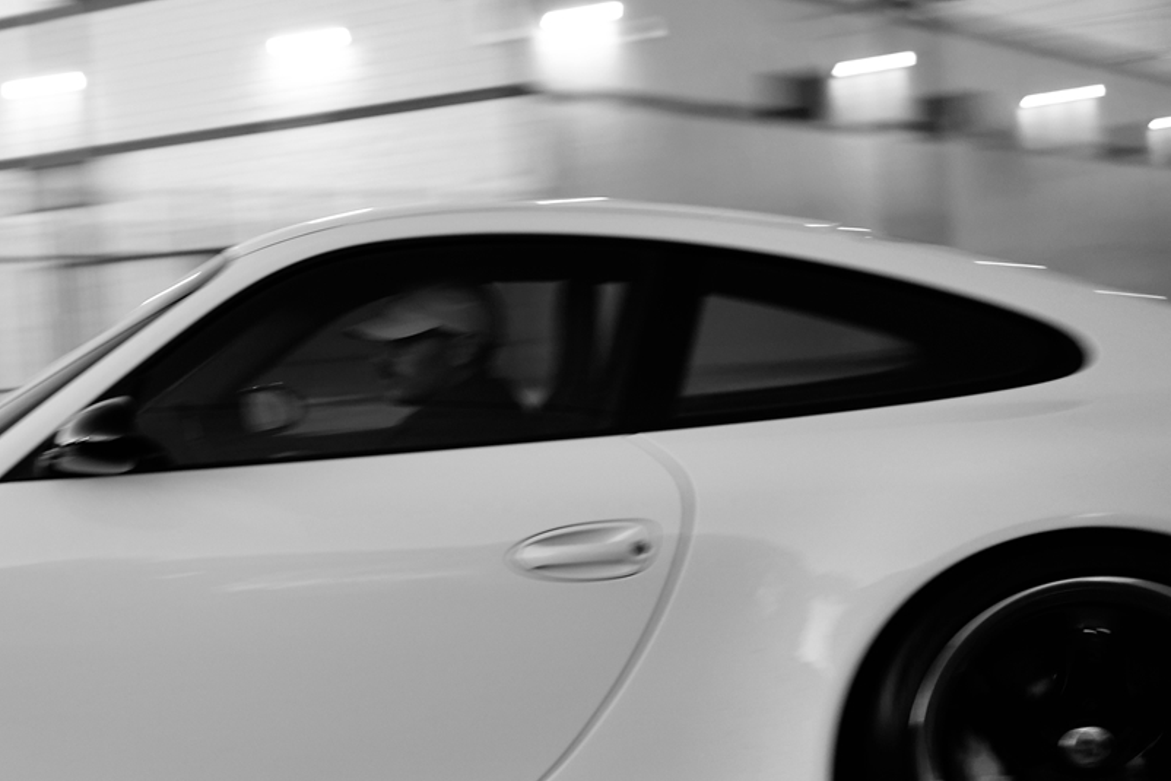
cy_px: 488
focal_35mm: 67
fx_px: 2180
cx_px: 107
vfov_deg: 20.3
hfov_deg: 28.8
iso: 320
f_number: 1.7
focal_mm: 28
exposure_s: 1/50
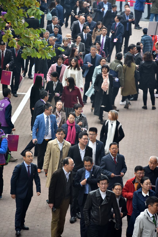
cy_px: 118
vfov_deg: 10.3
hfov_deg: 6.8
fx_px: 1320
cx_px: 79
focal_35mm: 200
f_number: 2.8
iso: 500
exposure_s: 1/320
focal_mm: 200
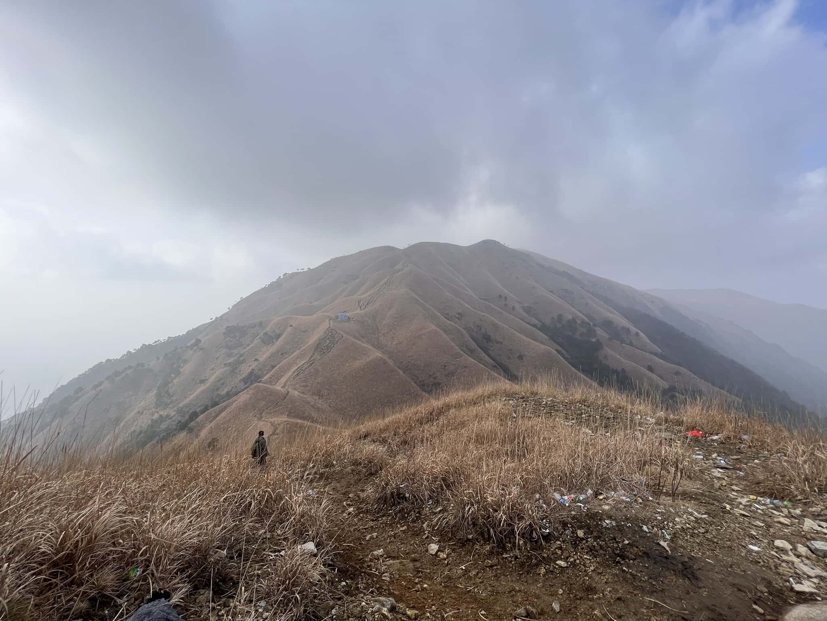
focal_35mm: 13
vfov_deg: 89.9
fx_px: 311
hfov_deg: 106.2
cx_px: 414
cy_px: 310
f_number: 1.8
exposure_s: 1/1220
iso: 32
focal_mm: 1.57
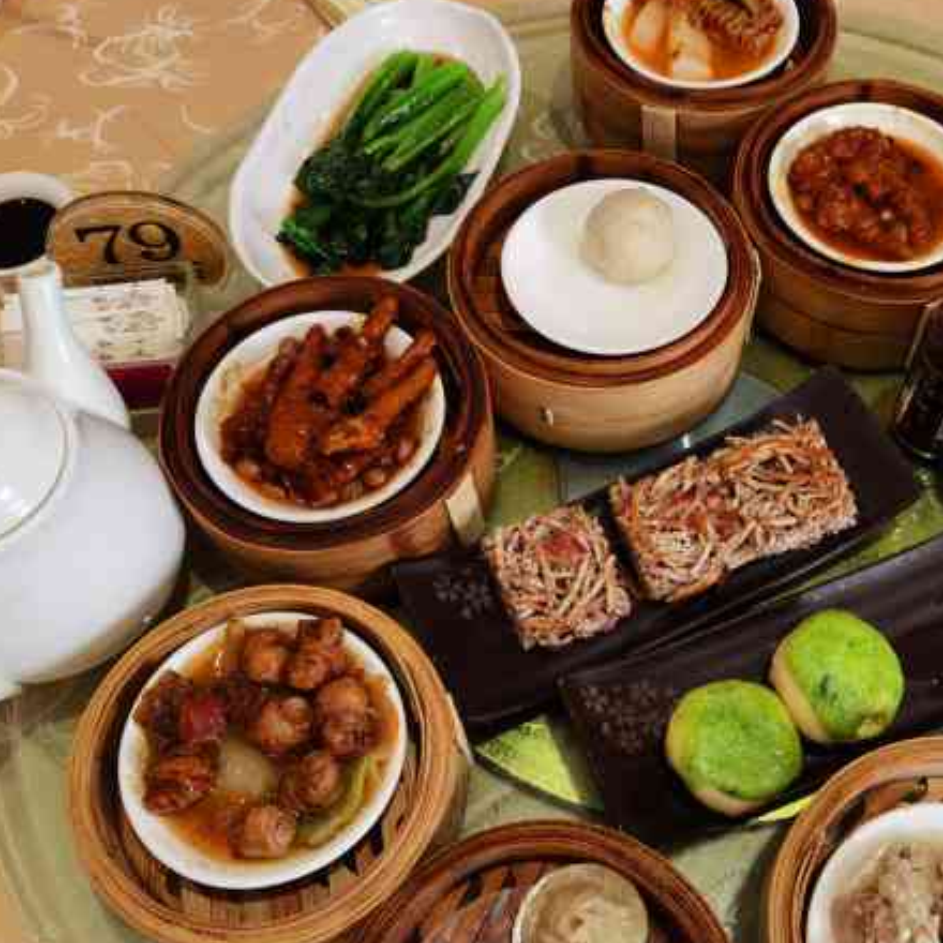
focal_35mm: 38
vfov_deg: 43.8
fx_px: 1171
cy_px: 530
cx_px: 634
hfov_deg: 43.2
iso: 125
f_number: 1.9
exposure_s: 1/100
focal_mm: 6.71
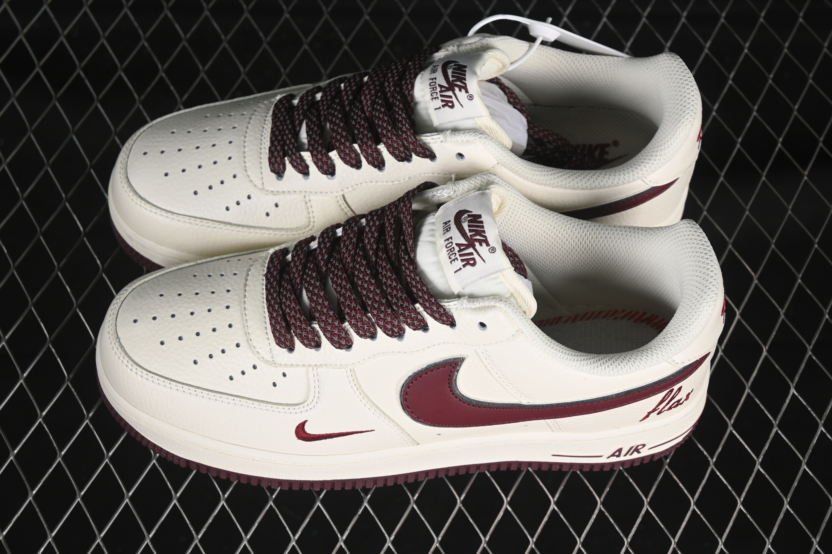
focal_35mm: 75
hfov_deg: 27.0
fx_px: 1733
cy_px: 277
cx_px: 416
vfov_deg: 18.2
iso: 160
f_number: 7.1
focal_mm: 50
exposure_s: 1/80
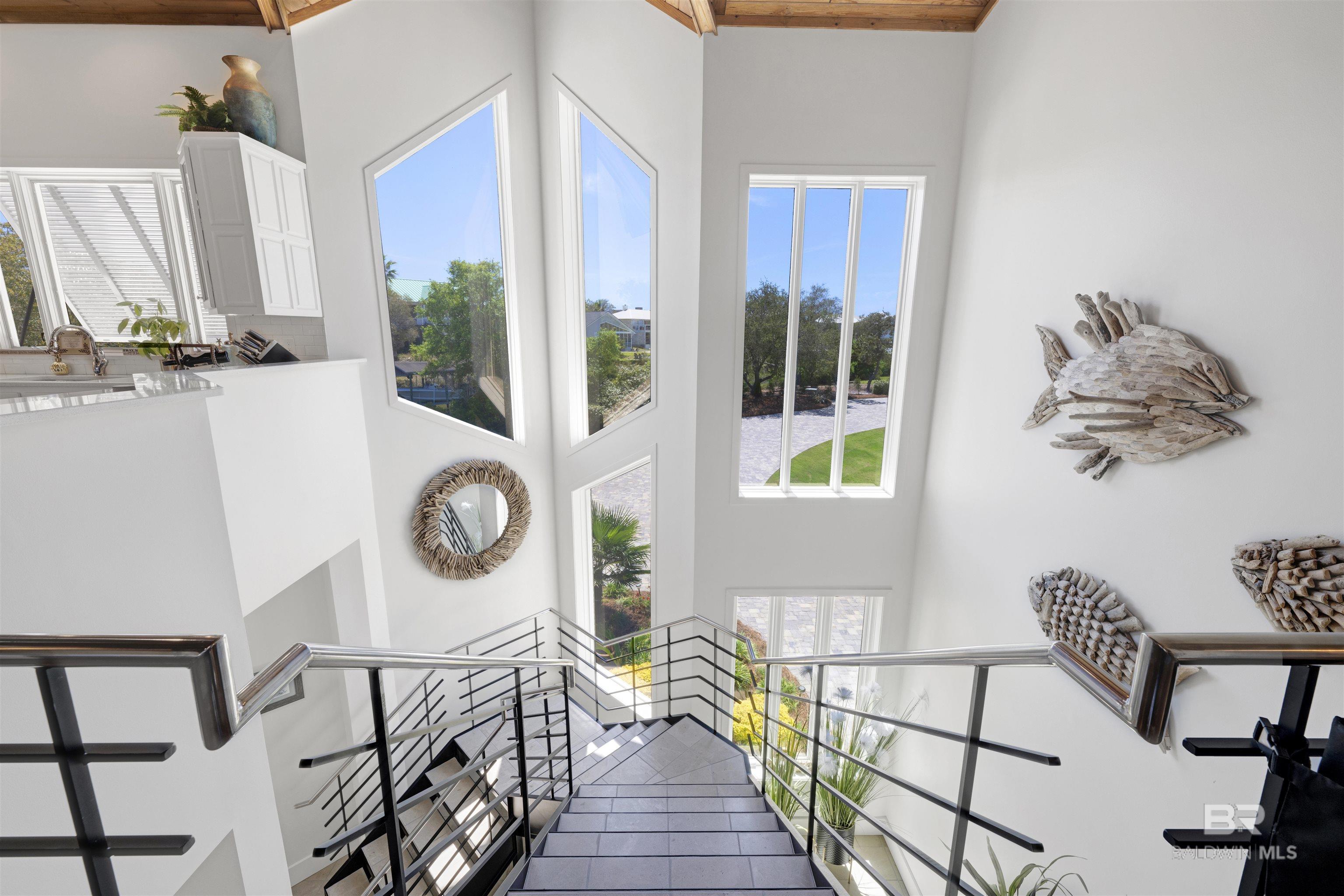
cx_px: 672
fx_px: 523
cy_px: 448
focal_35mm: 14
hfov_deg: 104.3
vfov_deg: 81.2
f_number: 11
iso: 400
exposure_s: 1/50
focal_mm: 14
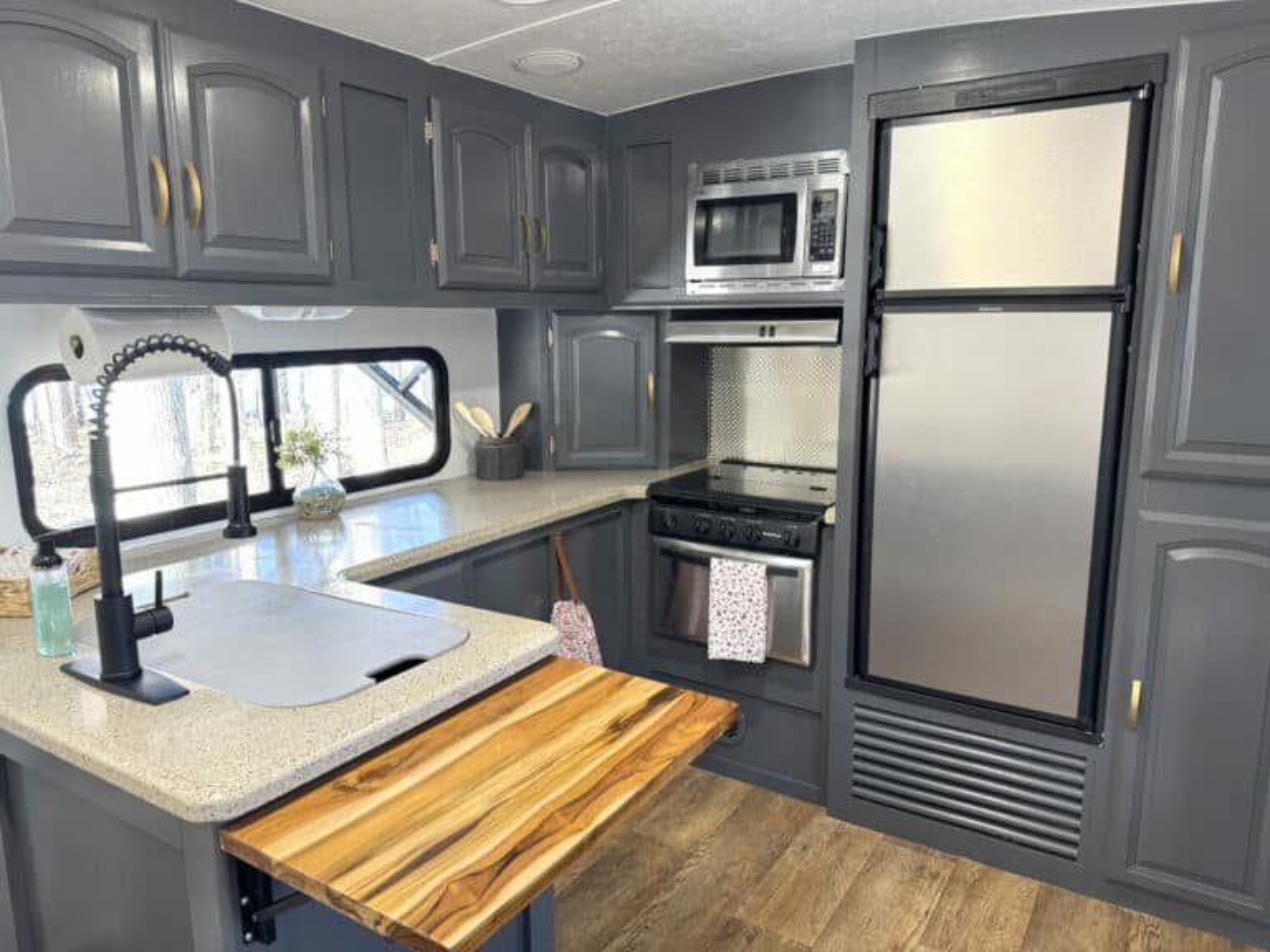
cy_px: 476
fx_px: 881
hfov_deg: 71.6
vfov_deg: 56.8
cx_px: 635
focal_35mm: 24
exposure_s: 1/78
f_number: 1.78
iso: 200
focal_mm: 6.86
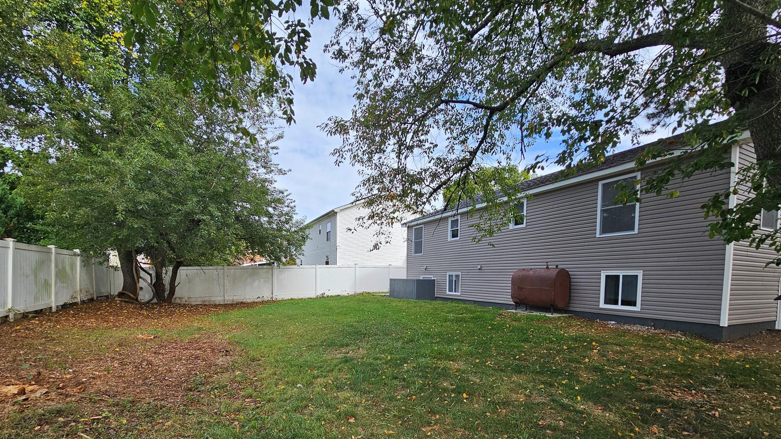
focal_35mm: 15
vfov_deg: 68.5
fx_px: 311
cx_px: 382
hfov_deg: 103.0
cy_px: 294
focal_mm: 2.2
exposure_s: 1/854
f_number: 2.2
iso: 50
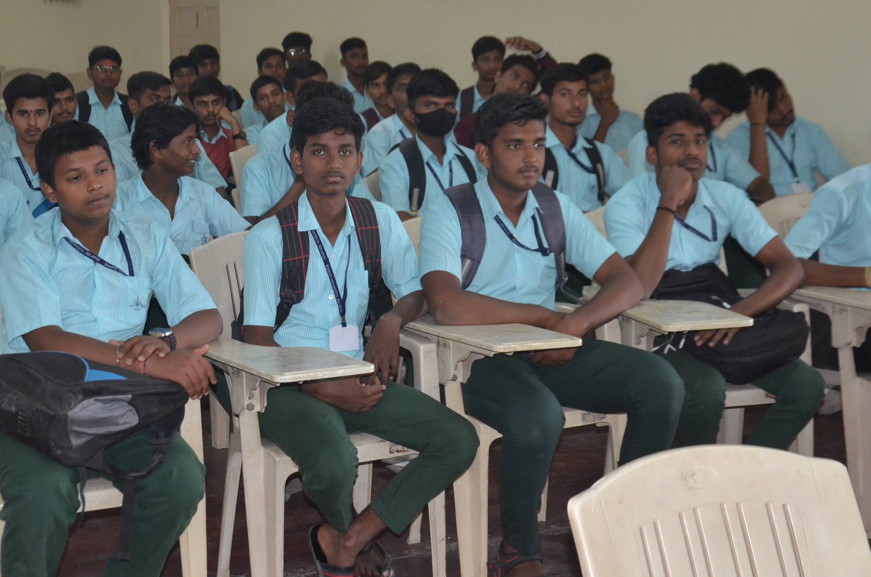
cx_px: 362
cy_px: 192
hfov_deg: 28.5
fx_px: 1714
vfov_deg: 19.0
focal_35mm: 71
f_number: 4.2
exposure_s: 1/60
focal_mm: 34
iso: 800
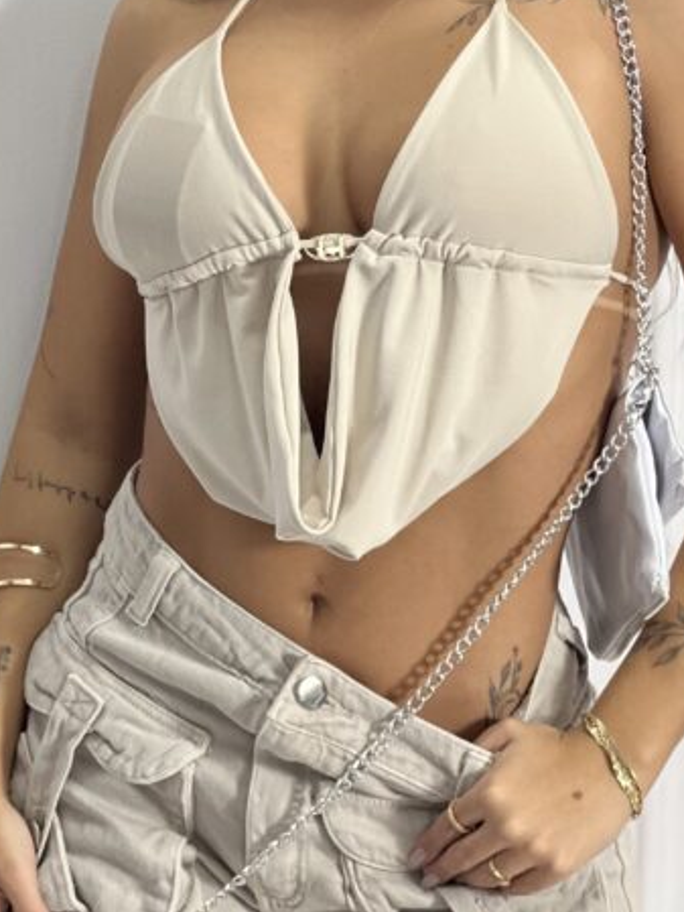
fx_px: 4213
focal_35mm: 160
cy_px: 334
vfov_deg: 12.3
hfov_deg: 9.3
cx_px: 355
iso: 125
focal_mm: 9
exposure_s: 1/60
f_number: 2.8
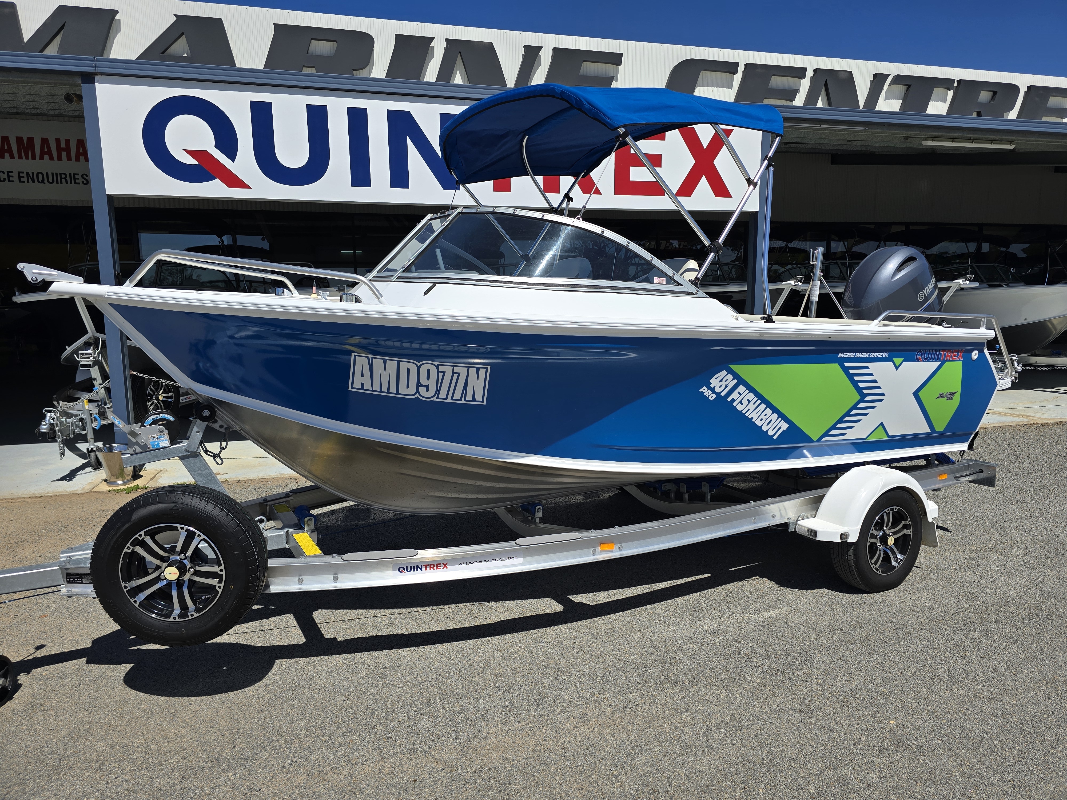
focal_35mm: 23
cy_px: 400
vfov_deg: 58.9
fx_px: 709
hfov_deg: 73.9
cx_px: 534
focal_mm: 6.3
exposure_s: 1/1563
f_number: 1.7
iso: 12
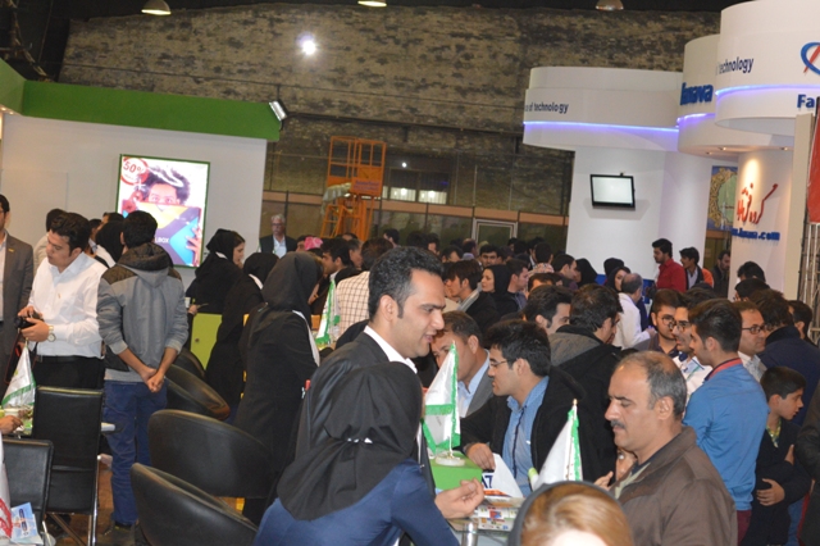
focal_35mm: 82
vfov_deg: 16.5
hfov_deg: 24.6
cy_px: 273
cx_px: 410
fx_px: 1878
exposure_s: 1/60
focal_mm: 55
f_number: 5.6
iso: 2200
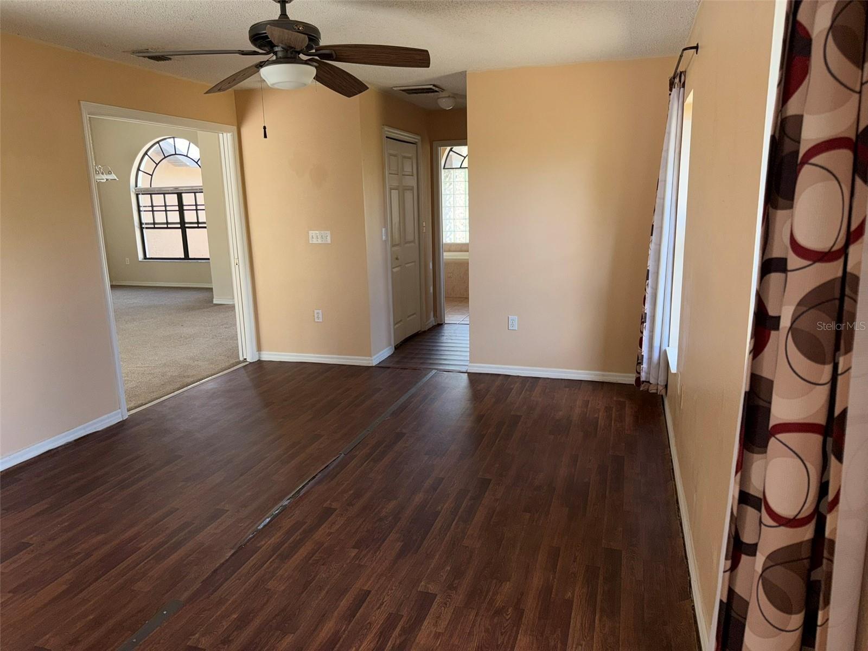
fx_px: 602
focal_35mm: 24
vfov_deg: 56.8
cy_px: 326
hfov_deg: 71.6
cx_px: 434
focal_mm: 6.76
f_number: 1.78
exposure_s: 1/204
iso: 50
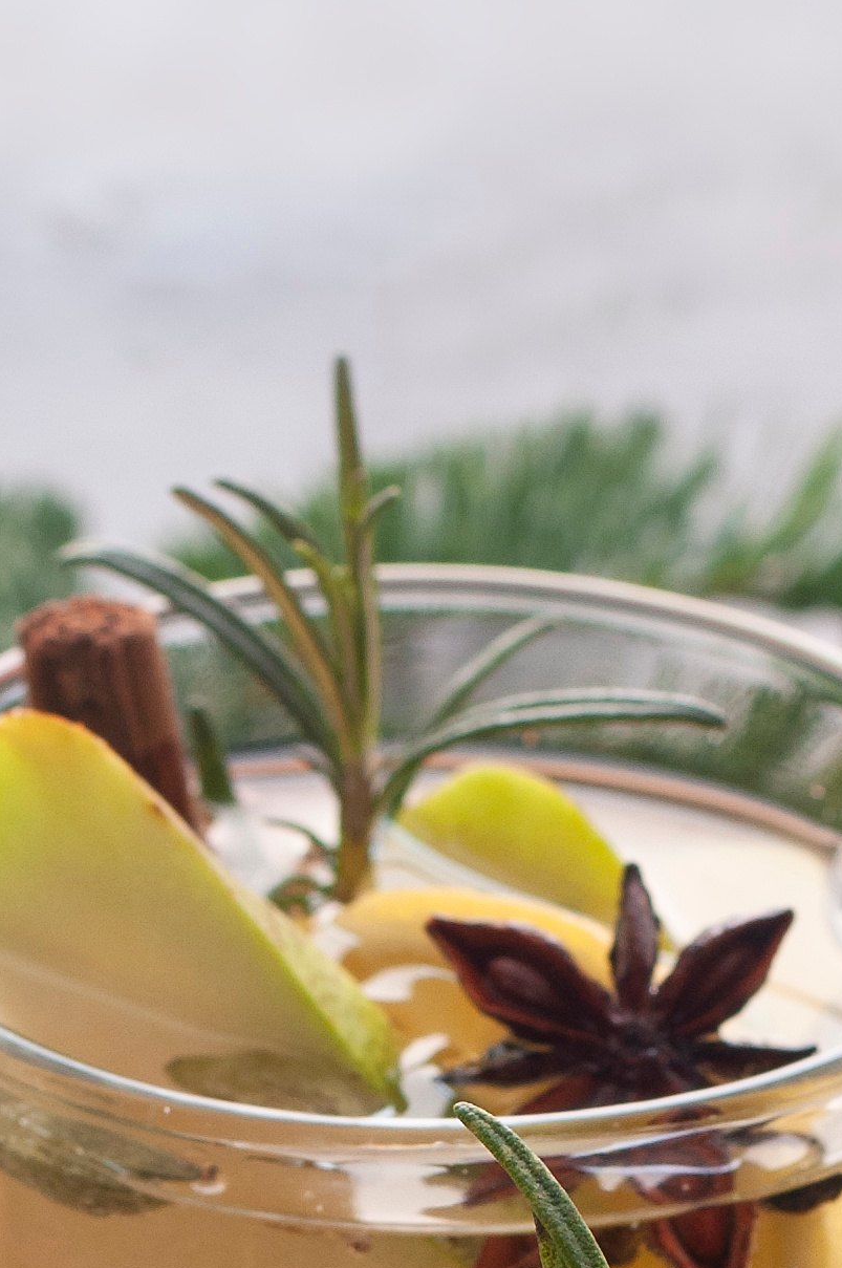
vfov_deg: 7.6
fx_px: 9356
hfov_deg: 5.2
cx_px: 468
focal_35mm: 266
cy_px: 1877
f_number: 6.7
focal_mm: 50
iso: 200
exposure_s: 1/2
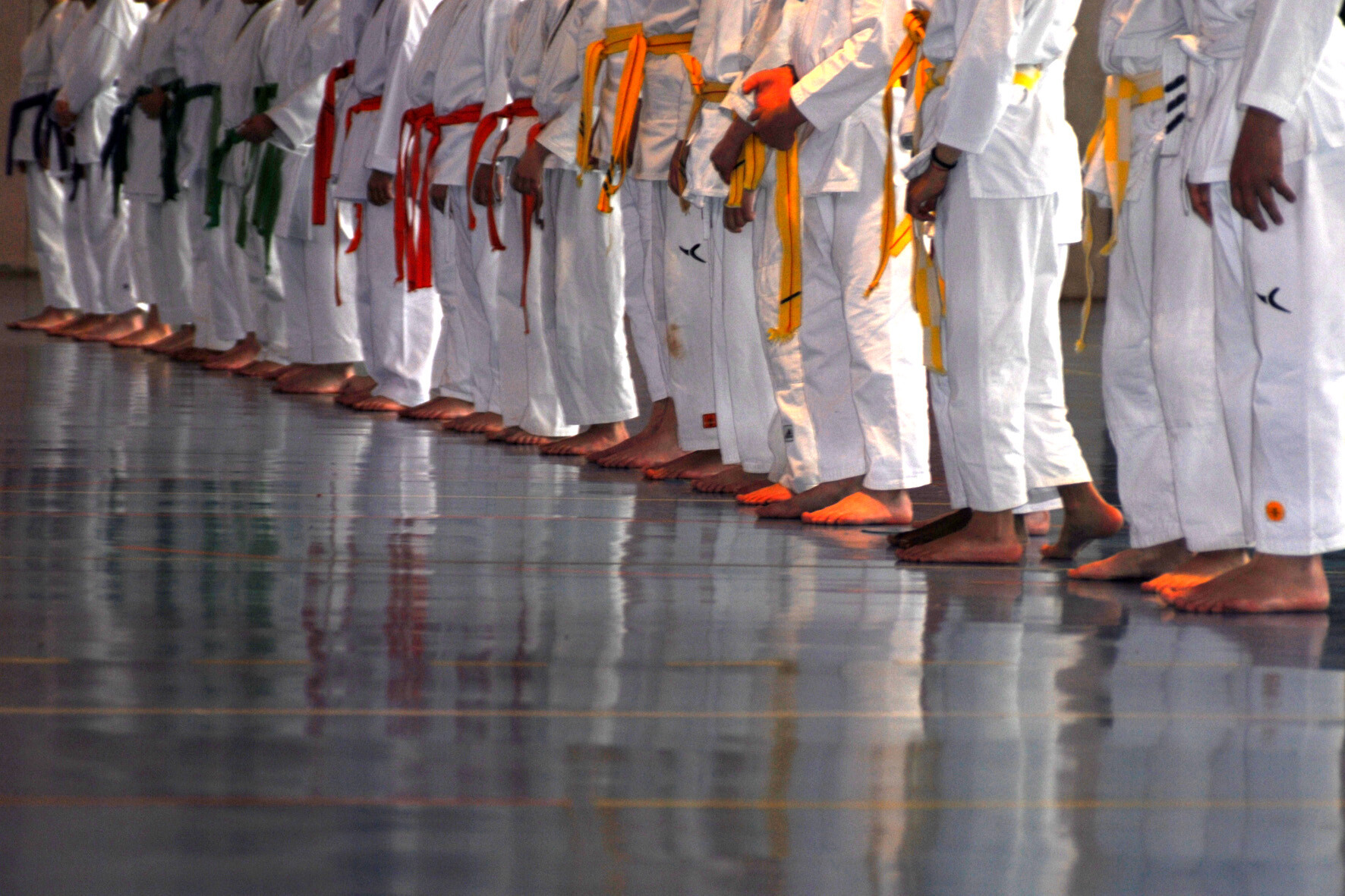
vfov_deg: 8.7
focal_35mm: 158
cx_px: 672
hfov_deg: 13.0
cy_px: 448
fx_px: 5883
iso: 100
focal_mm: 105
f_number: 4.5
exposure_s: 1/60
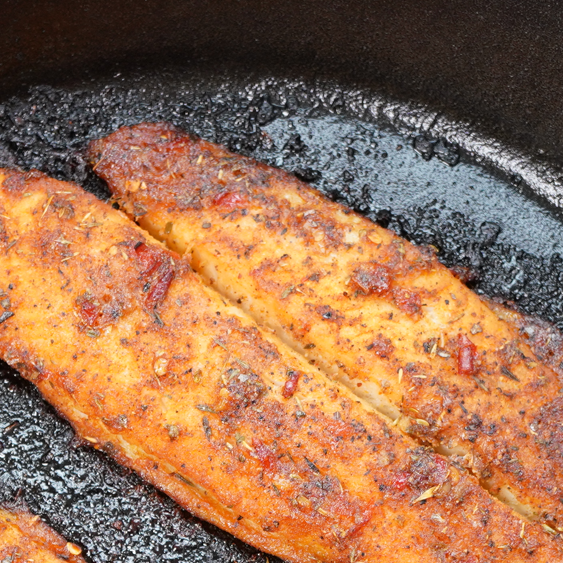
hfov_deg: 12.4
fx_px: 2595
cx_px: 206
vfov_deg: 12.2
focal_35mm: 141
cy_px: 634
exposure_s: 1/60
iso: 400
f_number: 3.5
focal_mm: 30
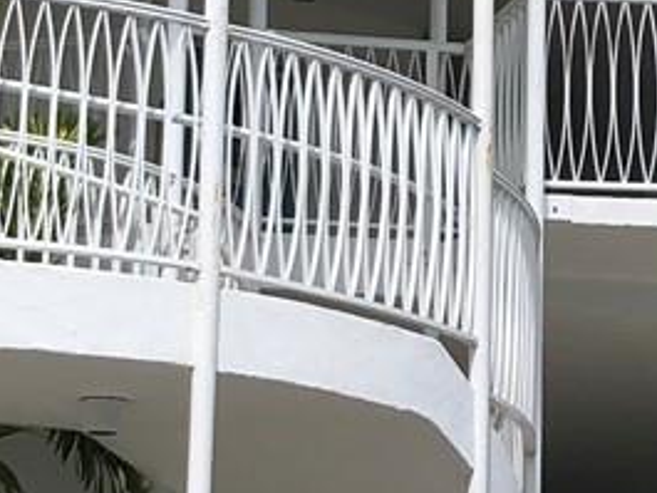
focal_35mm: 169
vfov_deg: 8.8
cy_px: 302
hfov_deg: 11.5
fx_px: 3209
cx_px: 692
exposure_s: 1/2857
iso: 20
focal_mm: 3.99
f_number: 1.8
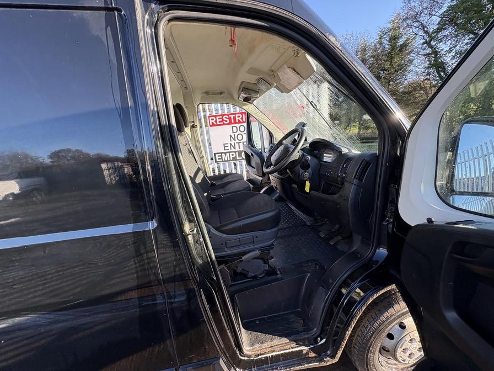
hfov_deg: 102.1
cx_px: 247
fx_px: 200
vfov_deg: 85.7
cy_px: 186
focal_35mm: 14
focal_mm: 2.22
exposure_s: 1/179
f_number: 2.2
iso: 50
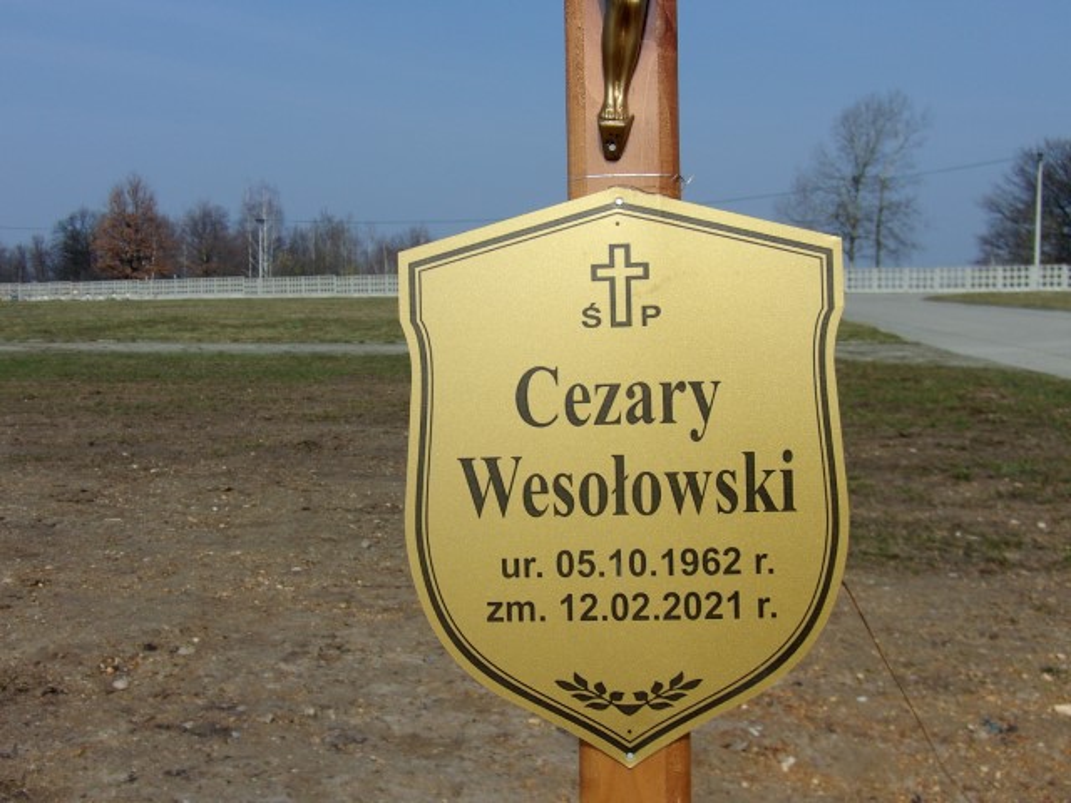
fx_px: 1299
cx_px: 536
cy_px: 402
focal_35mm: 42
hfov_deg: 44.8
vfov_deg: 34.3
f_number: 13.1
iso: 80
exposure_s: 1/110
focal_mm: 7.6
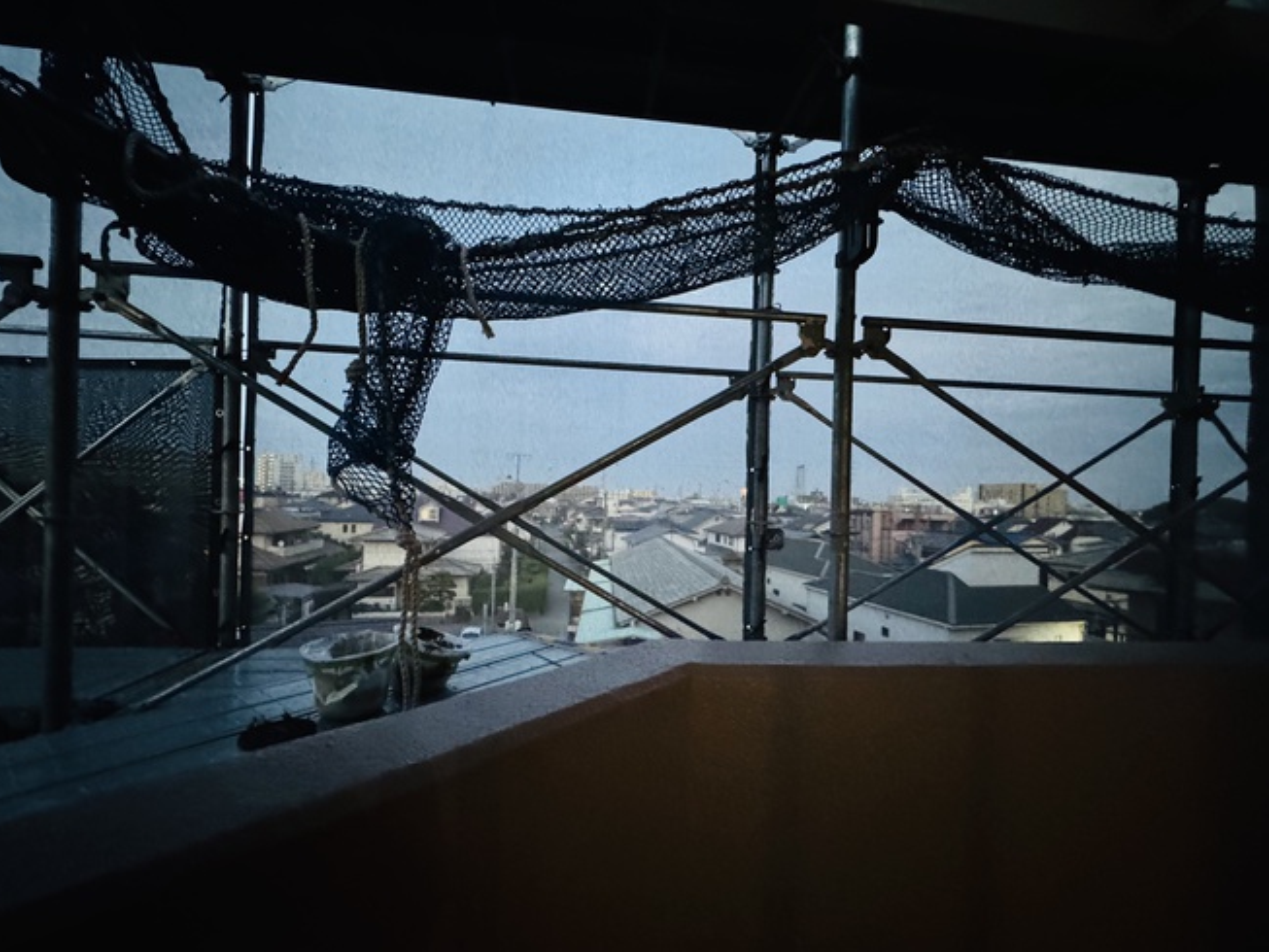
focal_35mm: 15
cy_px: 500
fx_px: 550
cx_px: 635
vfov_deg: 81.7
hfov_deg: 98.2
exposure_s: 1/30
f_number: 2.2
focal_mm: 2.22
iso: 1250
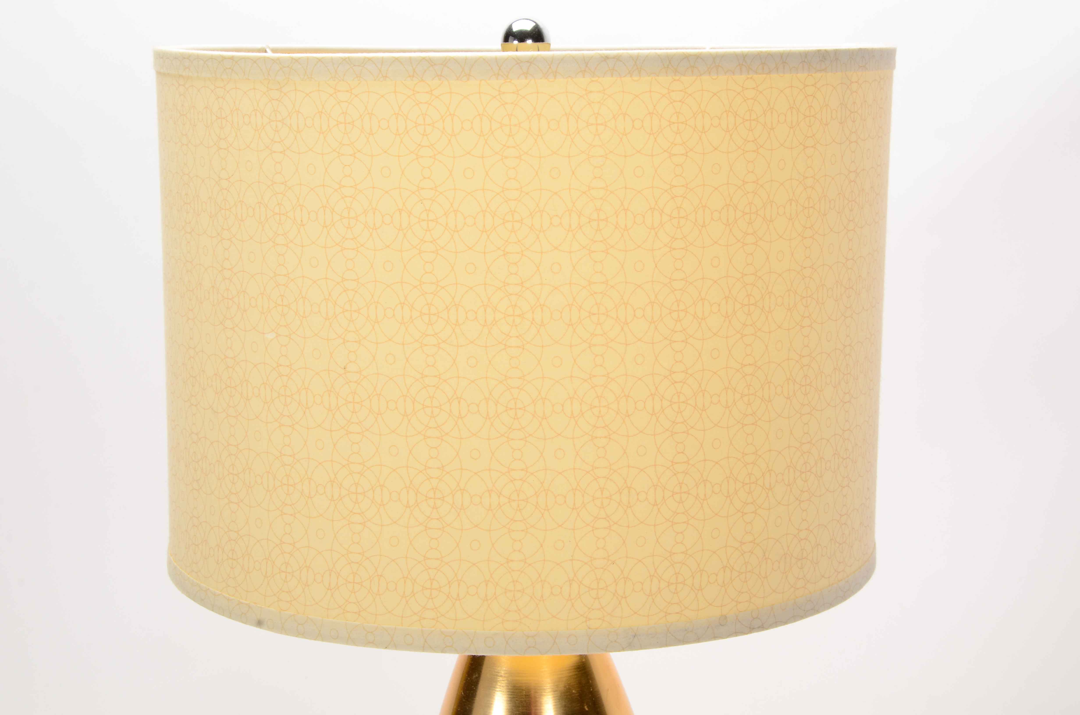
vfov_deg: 18.1
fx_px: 2245
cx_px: 540
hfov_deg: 27.0
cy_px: 358
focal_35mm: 75
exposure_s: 1/160
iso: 200
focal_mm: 50
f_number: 16
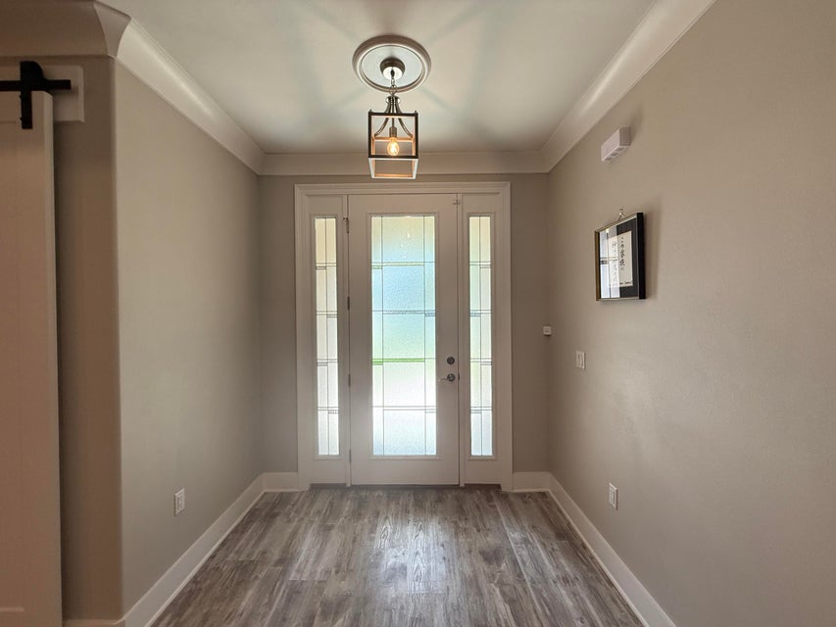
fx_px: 338
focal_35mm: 14
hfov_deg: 102.1
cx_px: 418
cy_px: 314
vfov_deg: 85.7
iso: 200
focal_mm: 2.22
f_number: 2.2
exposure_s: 1/120
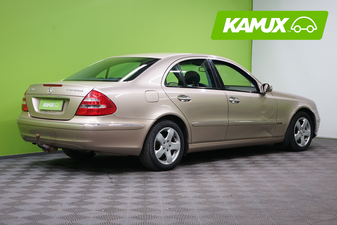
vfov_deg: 20.3
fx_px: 627
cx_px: 168
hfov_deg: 30.1
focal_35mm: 67
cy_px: 112
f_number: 5.6
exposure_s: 1/50
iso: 800
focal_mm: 67
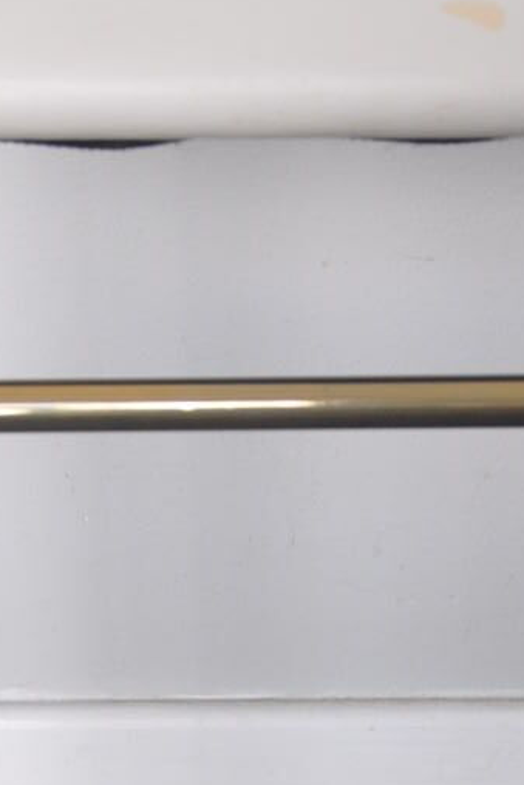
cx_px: 385
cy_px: 632
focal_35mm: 136
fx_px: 2967
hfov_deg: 10.1
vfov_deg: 15.0
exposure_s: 1/80
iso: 400
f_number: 4.5
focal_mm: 24
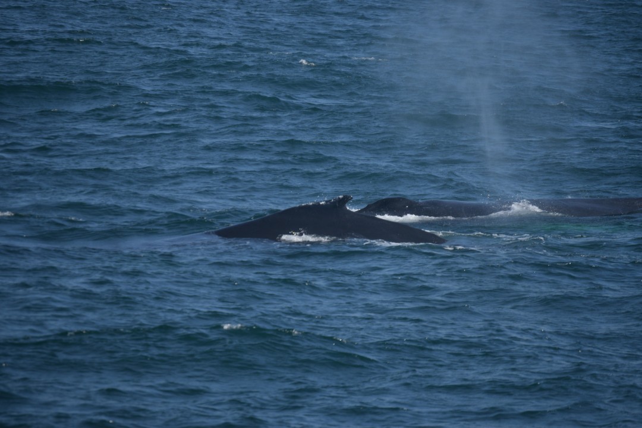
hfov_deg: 6.9
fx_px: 5350
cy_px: 214
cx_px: 321
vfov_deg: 4.6
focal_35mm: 300
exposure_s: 1/1600
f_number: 5.6
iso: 200
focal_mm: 200
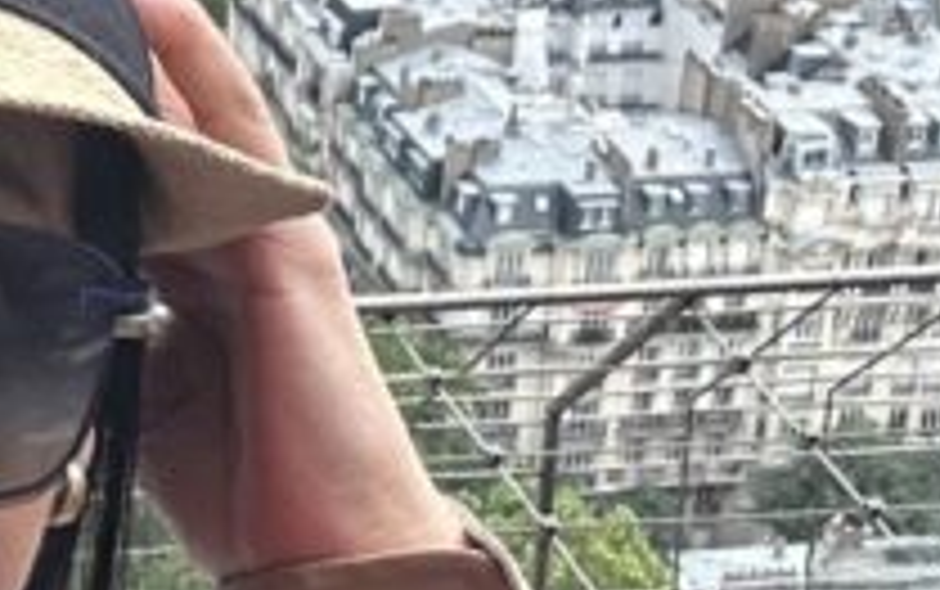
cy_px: -234
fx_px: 3230
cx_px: -670
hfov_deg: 14.8
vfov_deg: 10.2
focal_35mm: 126
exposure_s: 1/501
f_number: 1.9
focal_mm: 2.69
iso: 25
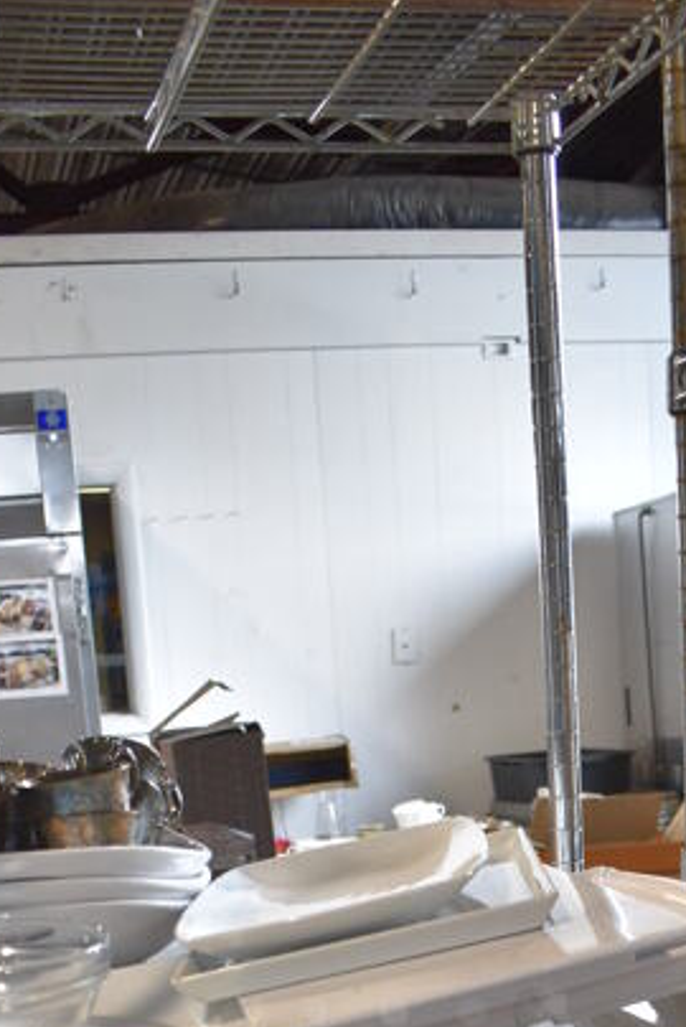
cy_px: 1117
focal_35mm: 61
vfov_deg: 29.7
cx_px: 394
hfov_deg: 22.3
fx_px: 1740
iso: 800
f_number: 3.5
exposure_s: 1/125
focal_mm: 18
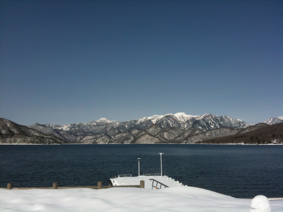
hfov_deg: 52.6
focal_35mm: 35
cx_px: 142
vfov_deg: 40.7
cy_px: 106
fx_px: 286
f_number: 2.8
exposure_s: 1/3135
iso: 64
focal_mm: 3.85
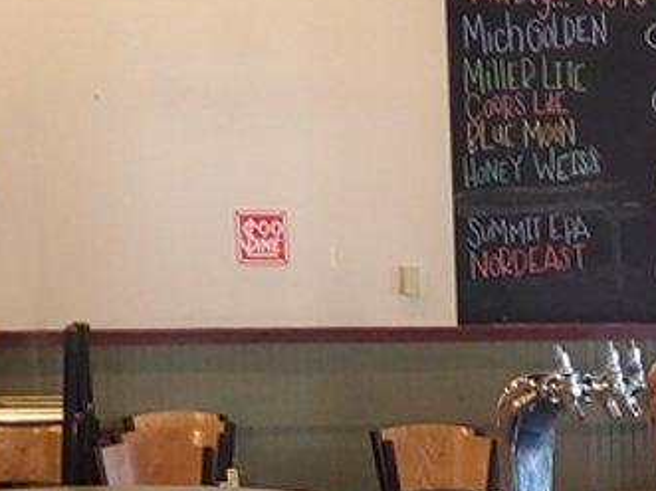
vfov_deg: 11.3
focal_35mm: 119
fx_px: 2254
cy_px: 967
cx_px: 718
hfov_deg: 16.1
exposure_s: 1/13
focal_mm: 4.3
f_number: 1.5
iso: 160
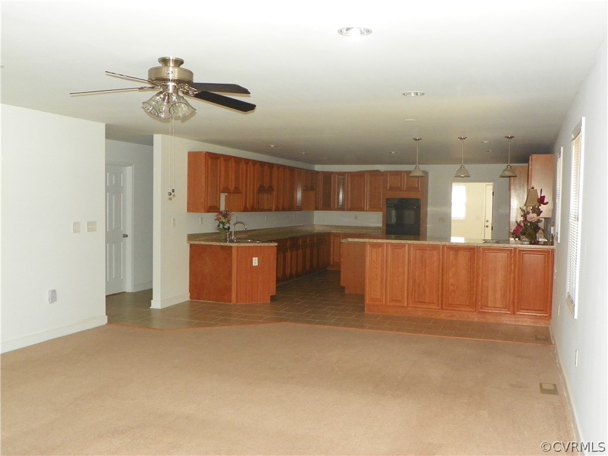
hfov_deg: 54.0
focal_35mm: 34
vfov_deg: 41.8
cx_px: 304
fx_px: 597
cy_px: 228
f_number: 3.2
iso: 250
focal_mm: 6.1
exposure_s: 1/125
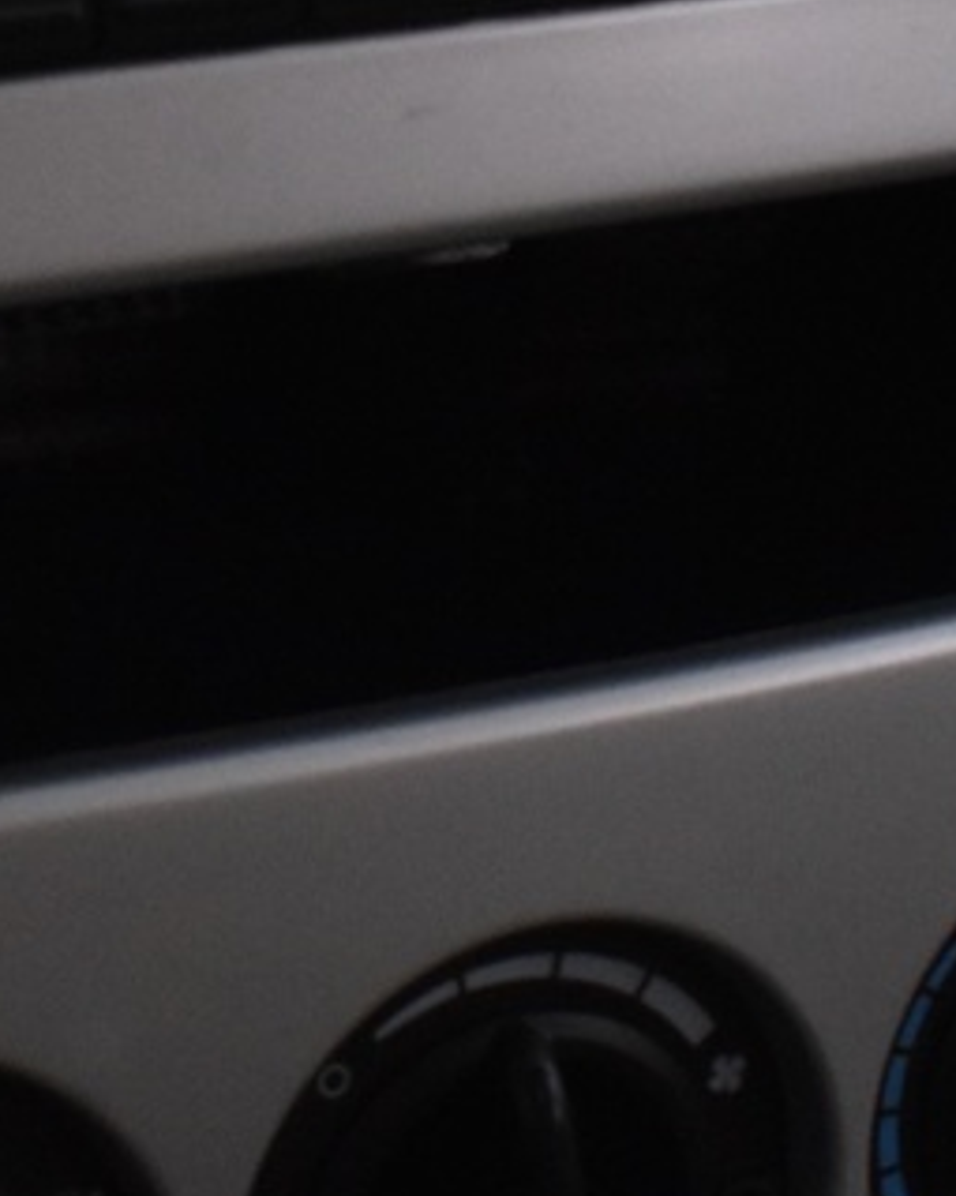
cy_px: 517
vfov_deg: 13.5
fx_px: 5060
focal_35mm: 143
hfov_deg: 10.8
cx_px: 319
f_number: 5.6
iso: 1250
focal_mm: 20
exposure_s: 1/15
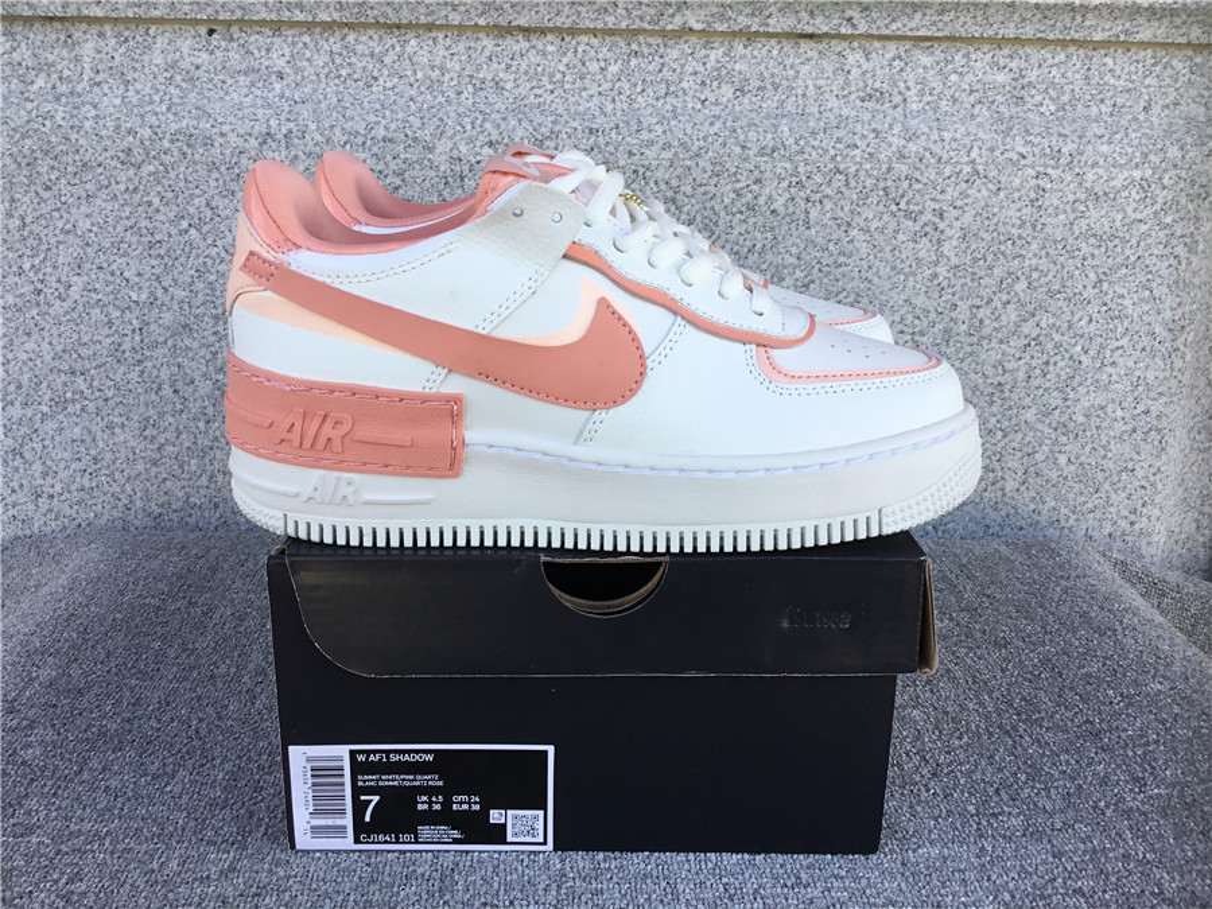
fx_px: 1085
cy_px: 454
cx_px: 606
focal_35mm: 31
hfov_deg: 58.4
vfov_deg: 45.4
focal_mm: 3.3
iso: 25
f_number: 2.4
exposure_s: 1/224
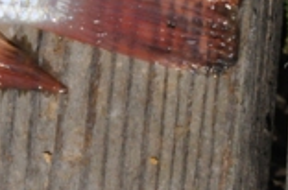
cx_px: -218
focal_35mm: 462
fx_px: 3685
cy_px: -60
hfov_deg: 4.4
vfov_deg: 3.0
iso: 1600
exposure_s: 1/2000
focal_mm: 75
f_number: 22
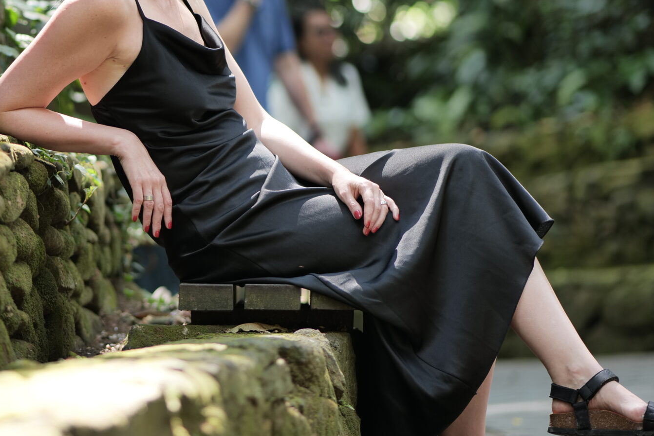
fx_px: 2943
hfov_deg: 12.6
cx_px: 102
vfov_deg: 8.5
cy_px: 146
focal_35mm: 162
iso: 100
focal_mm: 85
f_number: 1.8
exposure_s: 1/160
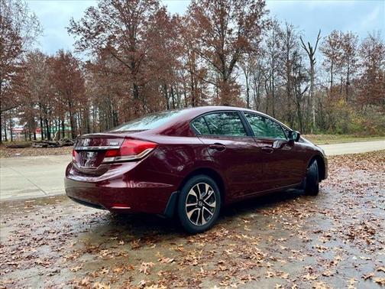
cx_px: 192
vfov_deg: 53.1
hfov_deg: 67.3
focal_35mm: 26
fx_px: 289
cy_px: 144
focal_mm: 5.1
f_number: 1.6
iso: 40
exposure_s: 1/266
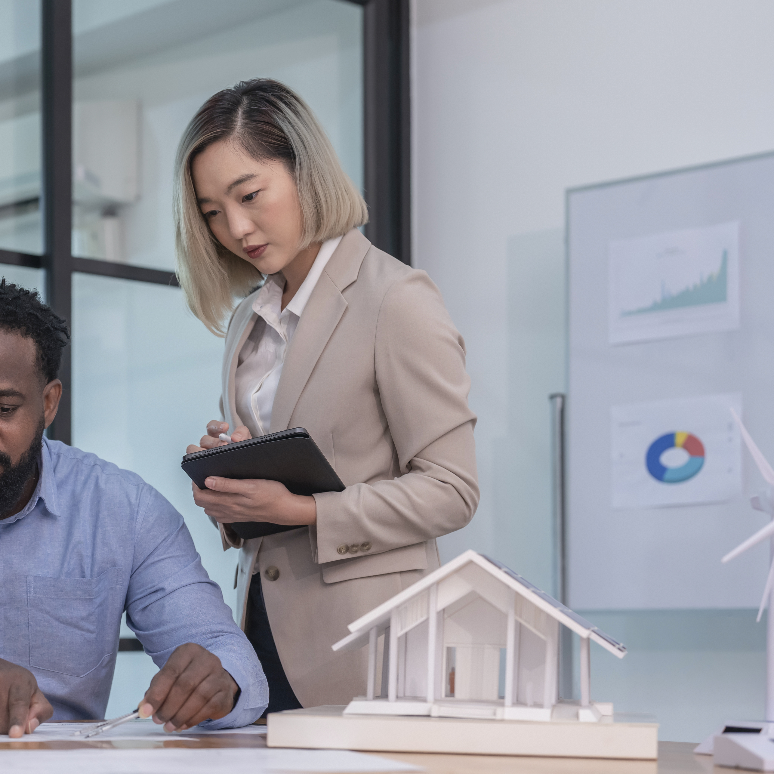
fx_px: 2074
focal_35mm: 82
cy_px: 404
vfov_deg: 21.1
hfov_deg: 20.7
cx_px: 72
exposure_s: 1/200
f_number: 2.5
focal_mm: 50
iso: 640
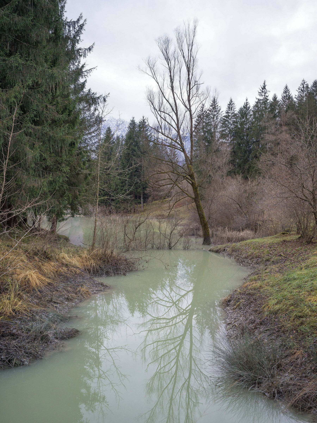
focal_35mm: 35
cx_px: 158
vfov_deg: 52.6
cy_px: 212
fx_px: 428
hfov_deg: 40.7
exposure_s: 1/180
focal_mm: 45
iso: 1600
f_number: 11
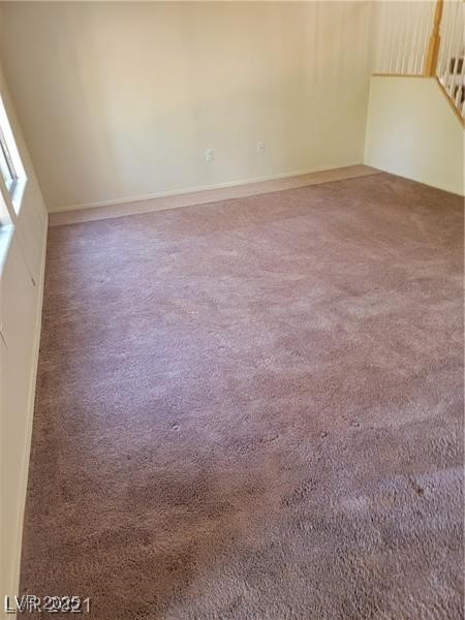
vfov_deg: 71.6
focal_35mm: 24
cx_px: 232
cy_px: 310
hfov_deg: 56.8
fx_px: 430
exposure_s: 1/39
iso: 200
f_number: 1.8
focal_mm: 6.7
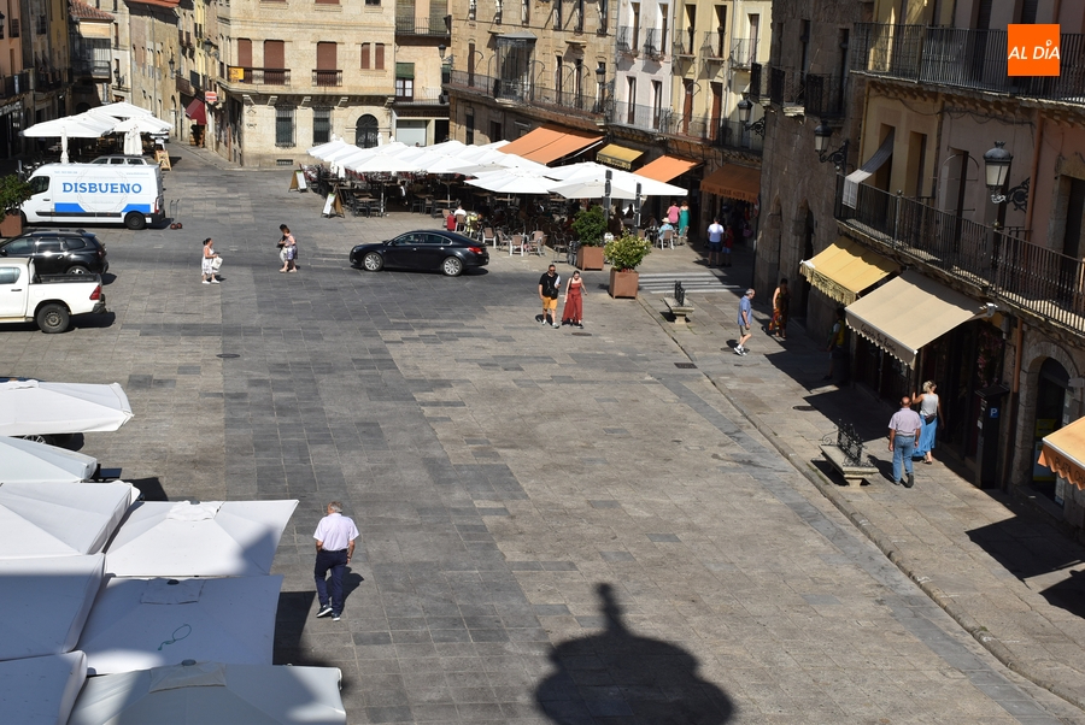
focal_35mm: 57
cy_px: 362
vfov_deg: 23.8
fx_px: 1720
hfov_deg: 35.0
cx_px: 542
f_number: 11
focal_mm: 38
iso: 200
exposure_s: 1/500
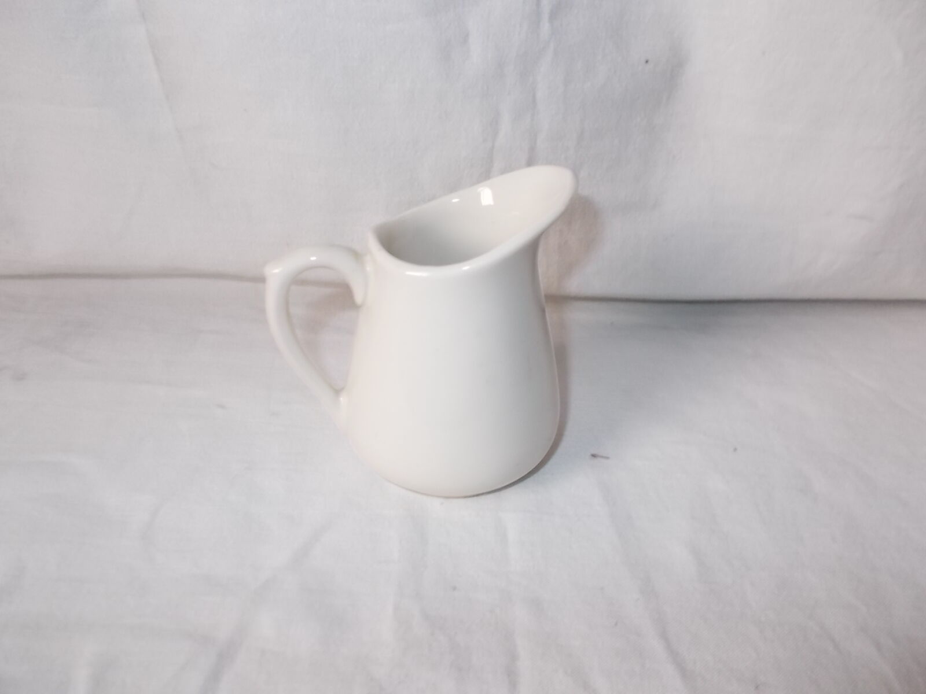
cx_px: 463
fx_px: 696
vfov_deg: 53.1
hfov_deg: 67.3
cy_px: 347
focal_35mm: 26
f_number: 3.2
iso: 200
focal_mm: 4.6
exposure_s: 1/25
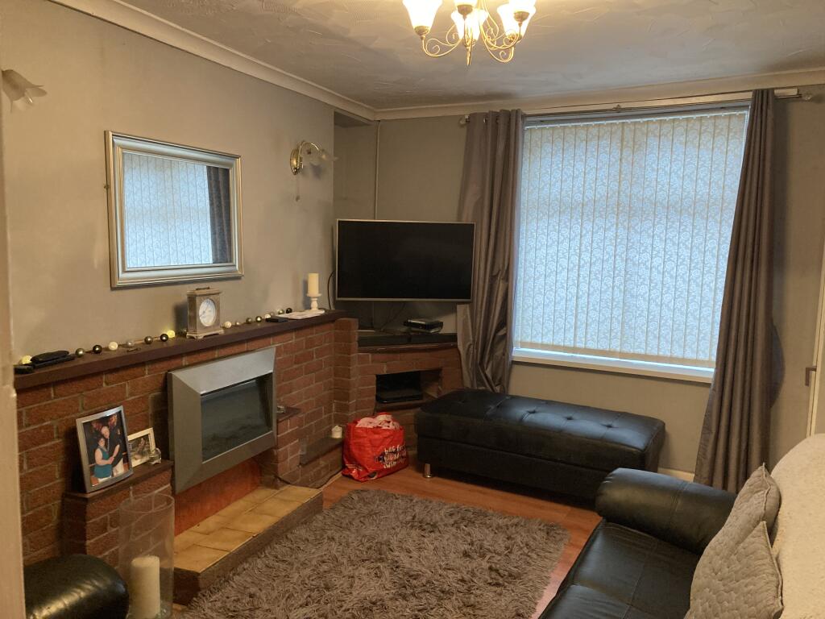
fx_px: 667
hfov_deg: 63.4
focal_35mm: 28
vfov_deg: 49.7
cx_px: 412
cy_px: 310
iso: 250
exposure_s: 1/33
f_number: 1.8
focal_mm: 3.99
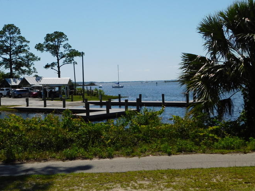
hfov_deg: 38.8
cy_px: 79
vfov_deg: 29.6
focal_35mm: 49
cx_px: 104
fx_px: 361
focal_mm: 7.1
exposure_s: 1/640
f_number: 7.2
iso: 125
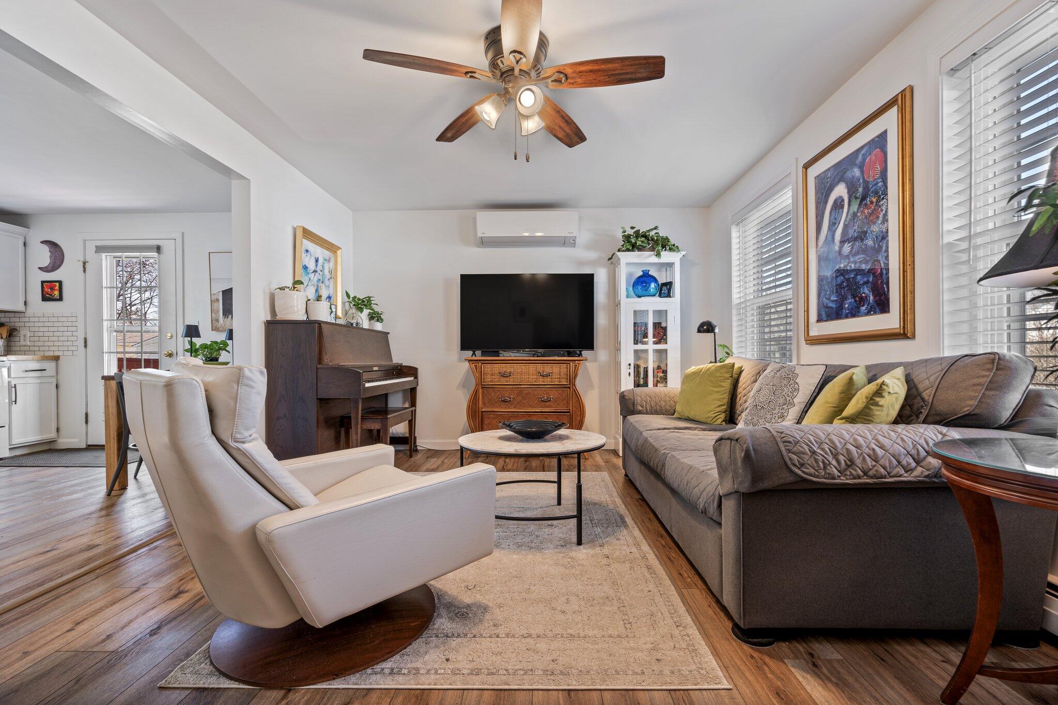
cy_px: 352
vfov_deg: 73.7
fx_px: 470
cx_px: 529
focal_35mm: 16
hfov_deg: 96.7
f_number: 10
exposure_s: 1
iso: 100
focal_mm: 16
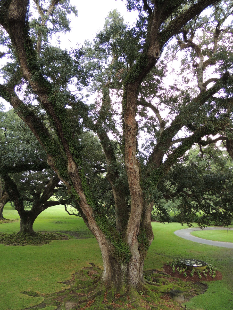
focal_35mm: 24
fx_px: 215
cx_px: 116
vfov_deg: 71.6
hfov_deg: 56.8
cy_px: 155
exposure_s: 1/100
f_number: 3
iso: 100
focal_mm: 4.3
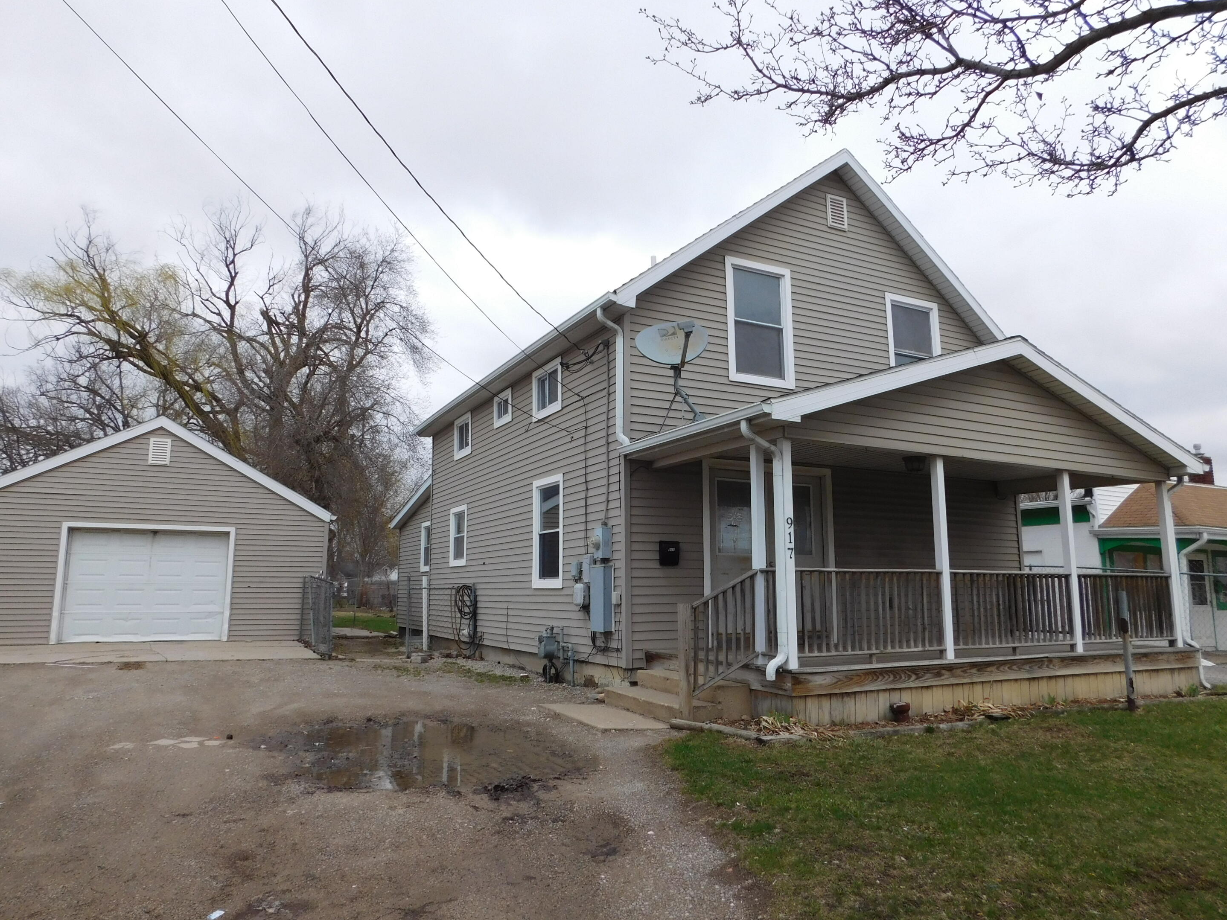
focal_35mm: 24
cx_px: 619
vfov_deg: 56.8
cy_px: 445
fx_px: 851
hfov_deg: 71.6
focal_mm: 4
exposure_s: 1/1250
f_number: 3
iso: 125
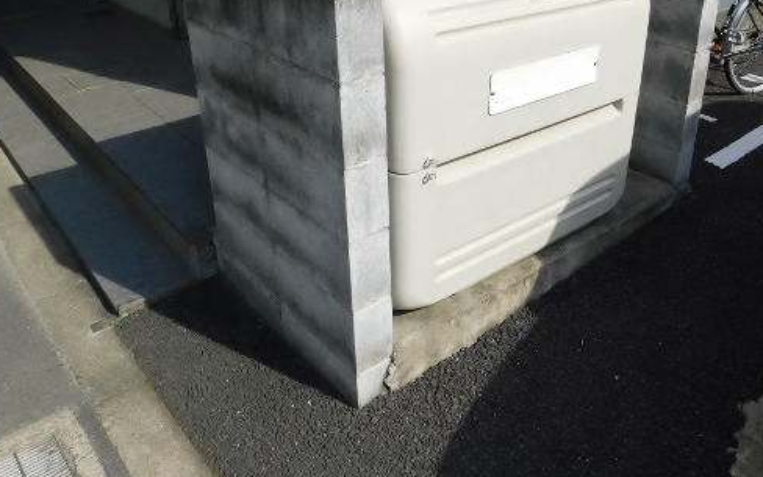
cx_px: 480
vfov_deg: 38.8
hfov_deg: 58.8
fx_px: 665
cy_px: 142
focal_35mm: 32
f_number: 3
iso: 125
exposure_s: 1/1250
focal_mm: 4
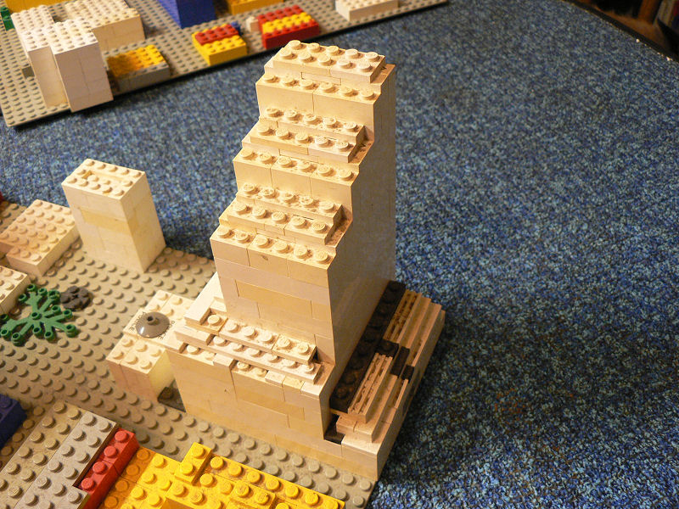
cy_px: 254
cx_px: 340
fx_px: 706
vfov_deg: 39.7
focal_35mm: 36
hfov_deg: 51.4
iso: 200
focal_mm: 6
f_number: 2.8
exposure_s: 1/20
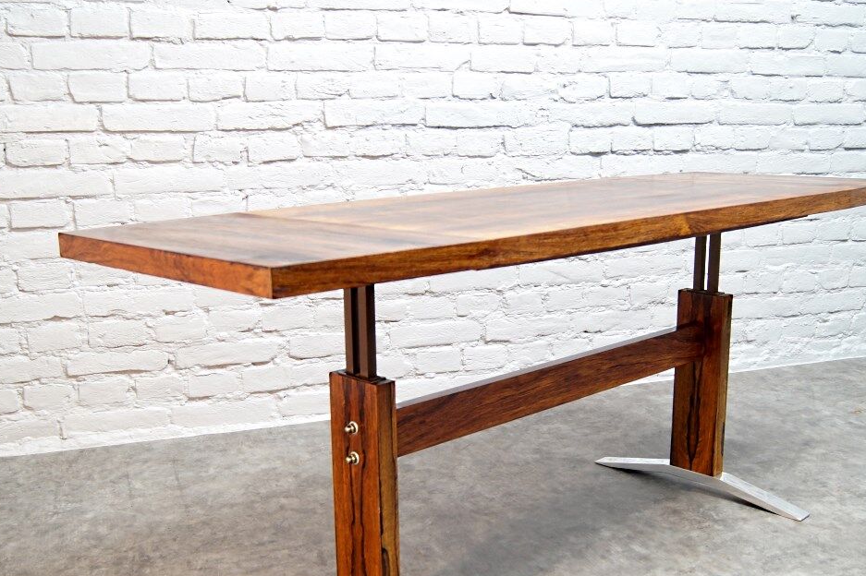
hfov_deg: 44.5
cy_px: 347
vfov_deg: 30.4
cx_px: 431
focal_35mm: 44
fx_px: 1058
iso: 400
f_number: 4
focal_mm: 22
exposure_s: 1/20
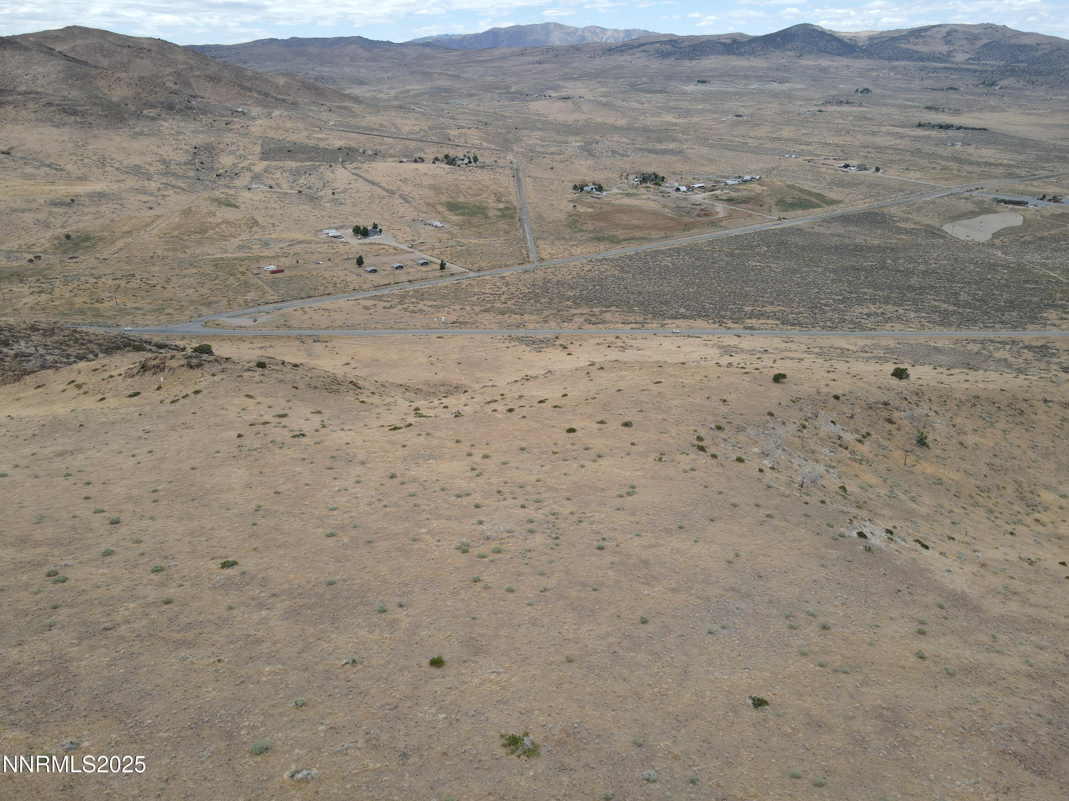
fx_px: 741
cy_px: 400
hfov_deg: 71.6
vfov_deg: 56.8
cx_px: 534
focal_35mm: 24
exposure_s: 1/400
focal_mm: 4.5
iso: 100
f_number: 2.8
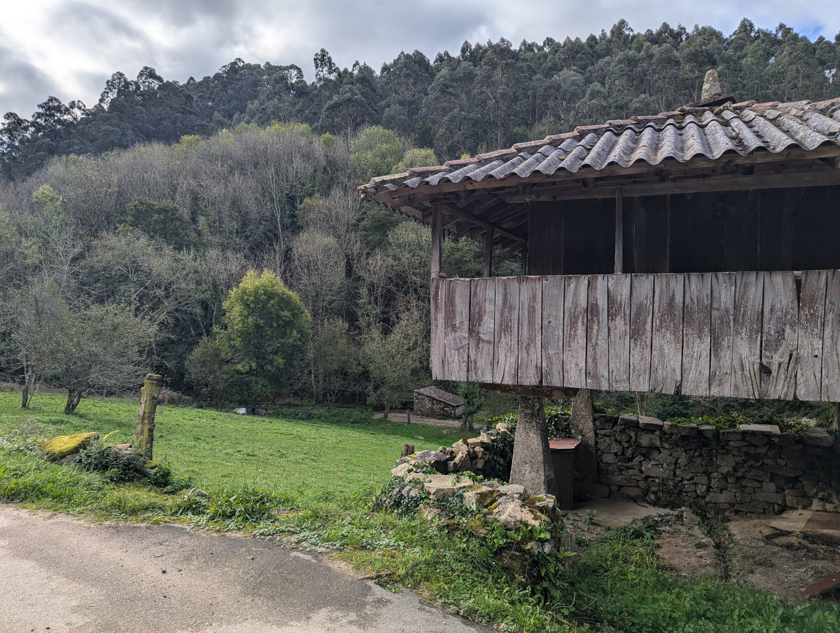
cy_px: 316
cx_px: 420
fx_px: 583
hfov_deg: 71.5
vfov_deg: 56.9
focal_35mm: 24
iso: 31
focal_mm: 6.81
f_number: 1.85
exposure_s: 1/1639
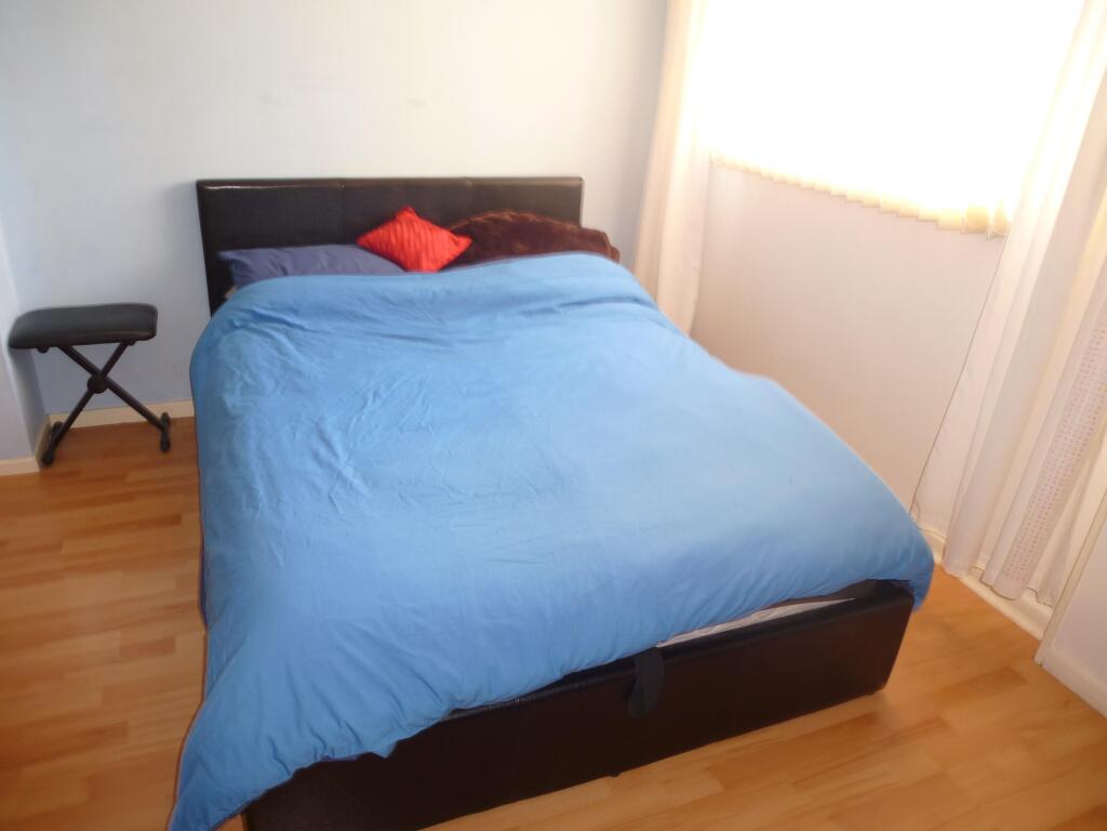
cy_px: 416
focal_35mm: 24
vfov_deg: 56.8
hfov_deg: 71.6
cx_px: 554
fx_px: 768
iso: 100
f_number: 3.3
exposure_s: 1/15
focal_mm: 4.3
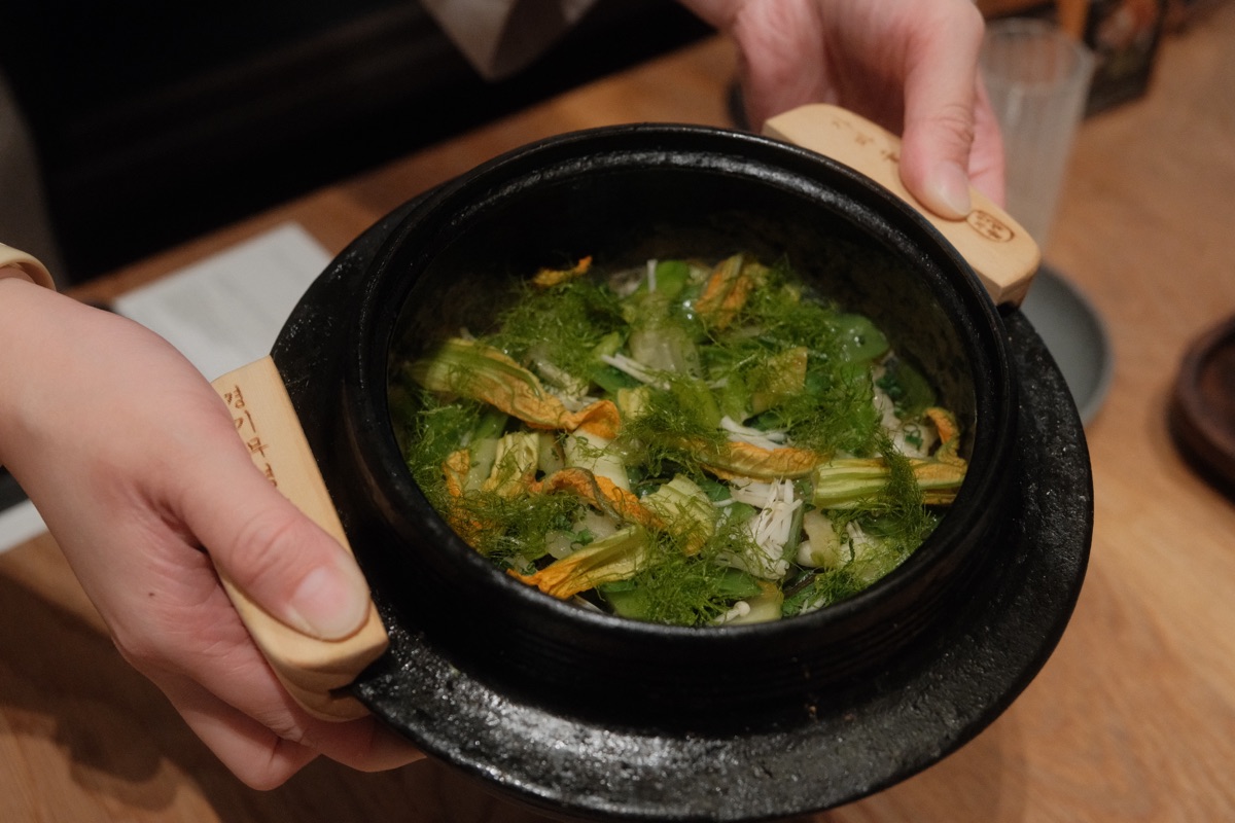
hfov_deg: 43.6
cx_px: 618
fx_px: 1544
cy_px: 412
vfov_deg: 29.9
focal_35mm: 45
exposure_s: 1/125
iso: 3200
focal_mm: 29.9
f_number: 3.6
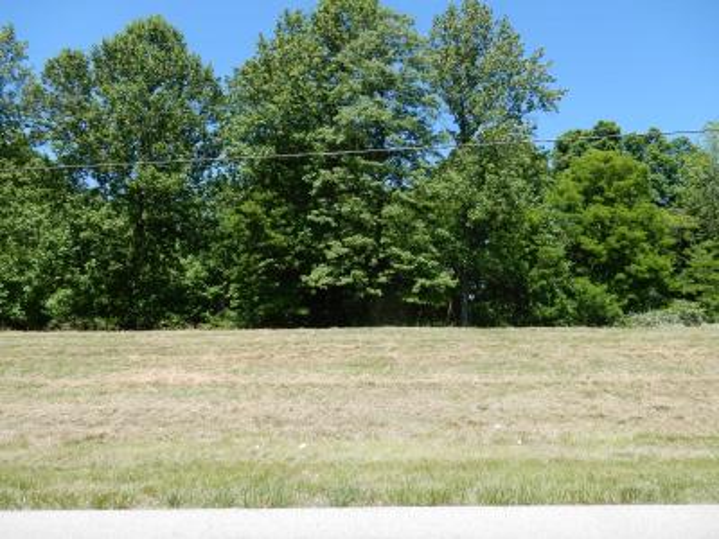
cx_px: 360
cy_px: 270
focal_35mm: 25
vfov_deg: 54.9
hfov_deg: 69.4
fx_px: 519
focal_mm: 4.5
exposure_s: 1/640
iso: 125
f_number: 3.7
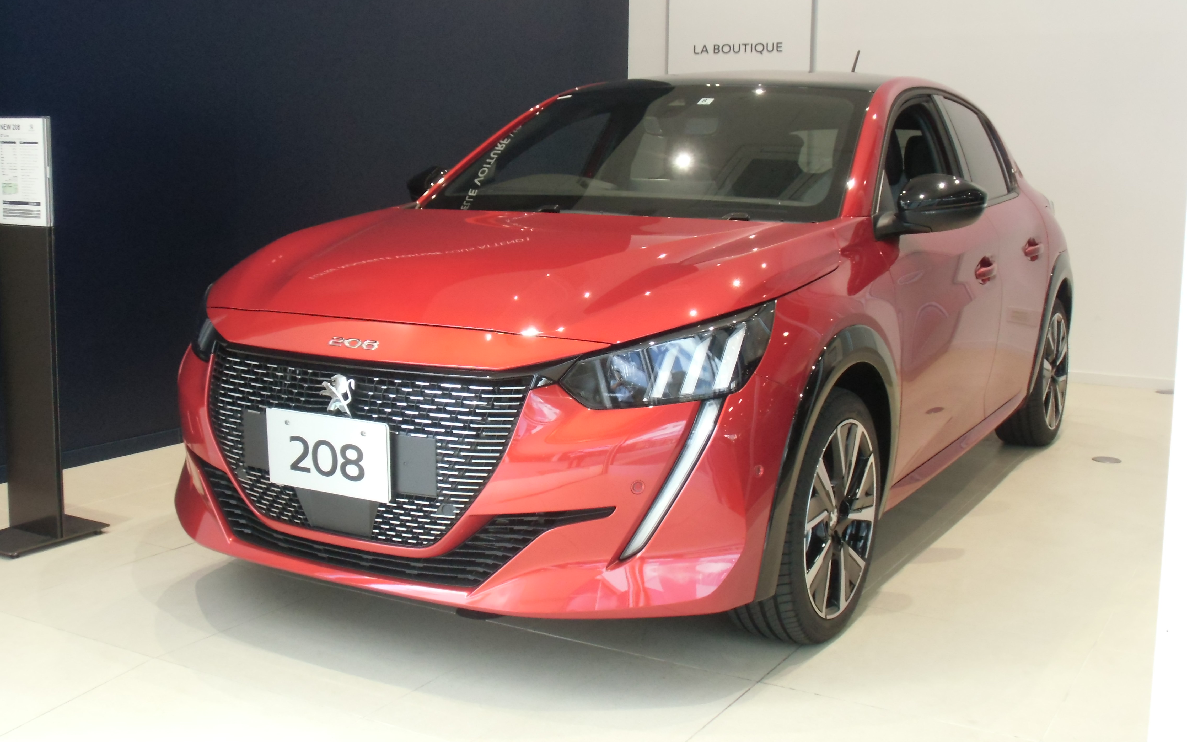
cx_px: 591
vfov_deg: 31.2
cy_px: 353
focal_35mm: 41
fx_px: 1326
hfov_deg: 48.2
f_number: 3.9
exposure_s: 1/60
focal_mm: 6.67
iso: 400
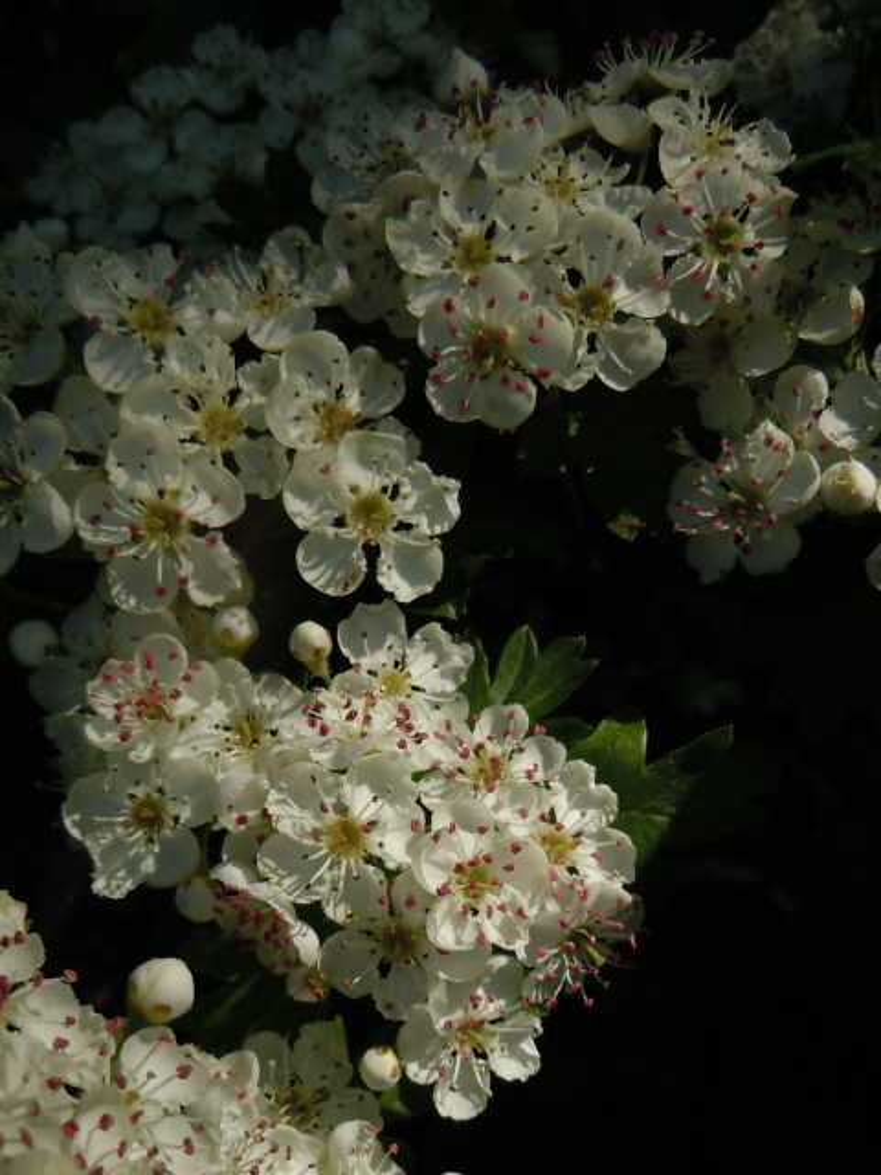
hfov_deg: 46.8
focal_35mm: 30
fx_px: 1018
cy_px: 588
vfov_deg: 60.0
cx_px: 440
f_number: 3.5
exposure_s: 1/1000
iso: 100
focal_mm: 5.4
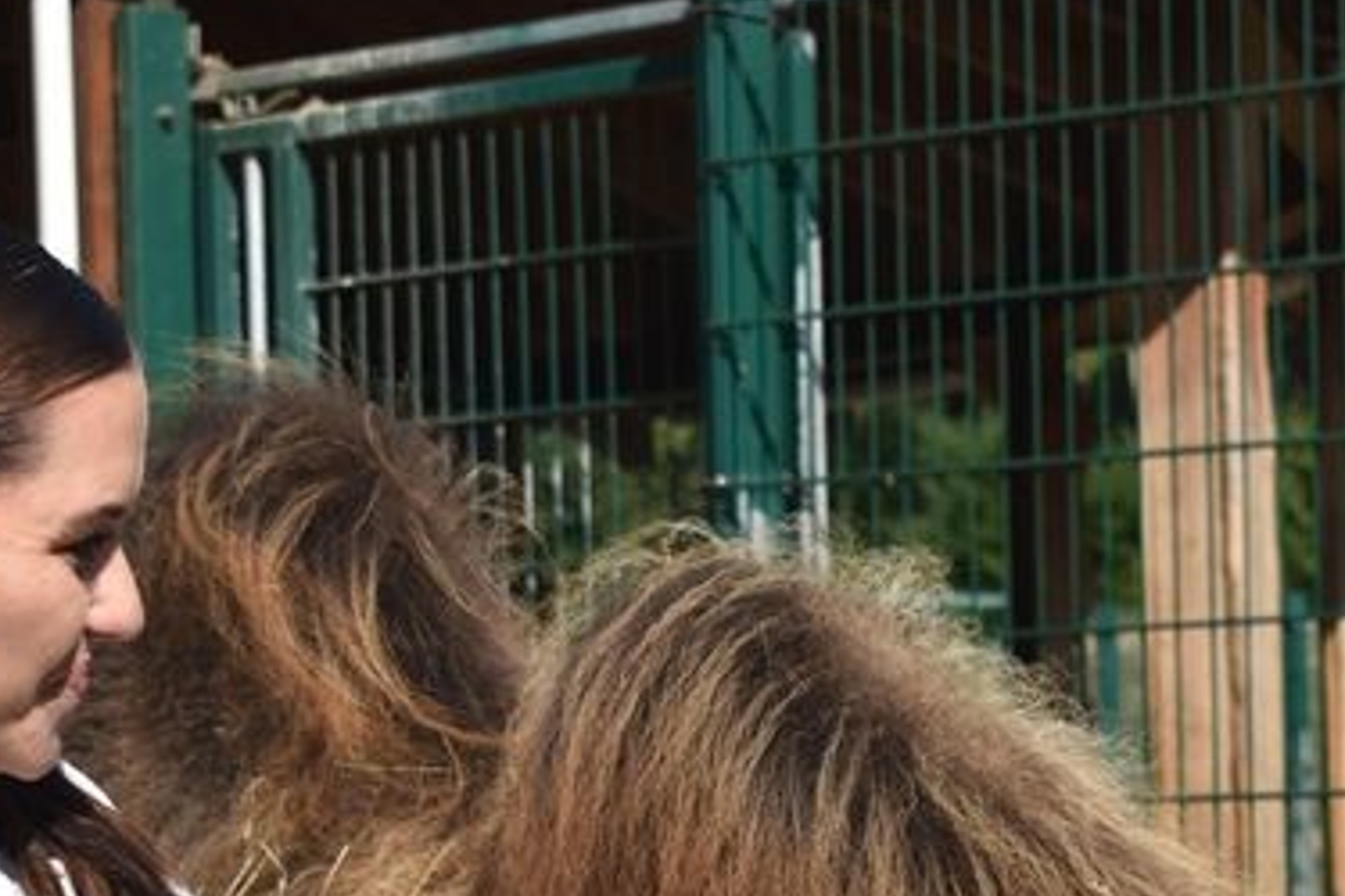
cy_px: 952
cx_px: 868
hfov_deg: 14.3
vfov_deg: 9.5
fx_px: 5356
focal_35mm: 143
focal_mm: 35
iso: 100
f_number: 4.5
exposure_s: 1/1600
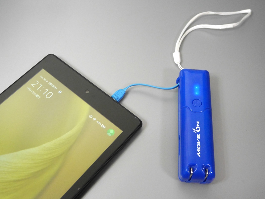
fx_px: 291
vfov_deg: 37.7
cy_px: 100
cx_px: 132
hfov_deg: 49.0
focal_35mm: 38
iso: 1600
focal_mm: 19
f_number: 4.4
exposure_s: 1/60
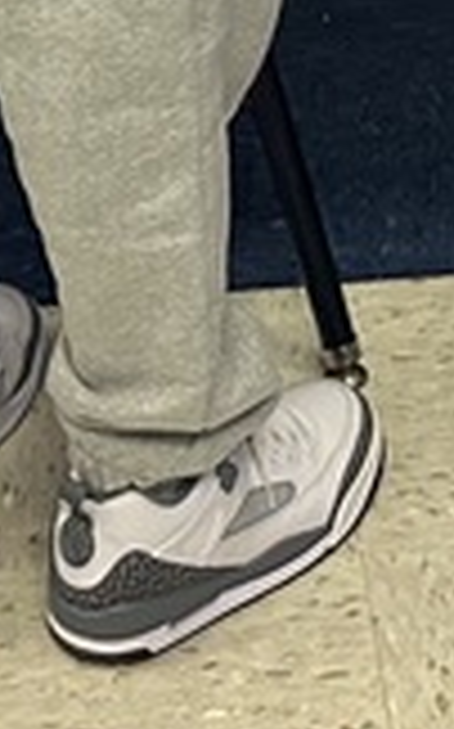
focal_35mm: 161
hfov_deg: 8.1
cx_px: 283
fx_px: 3193
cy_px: -634
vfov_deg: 11.9
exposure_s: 1/60
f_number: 1.78
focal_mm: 6.86
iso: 250
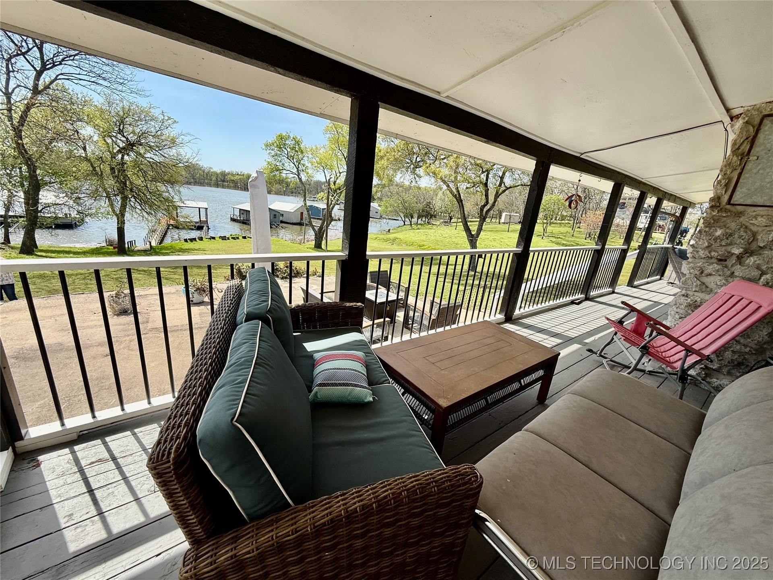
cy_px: 290
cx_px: 386
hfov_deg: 102.1
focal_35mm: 14
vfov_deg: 85.7
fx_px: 313
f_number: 2.2
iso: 50
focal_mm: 2.22
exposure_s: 1/1087
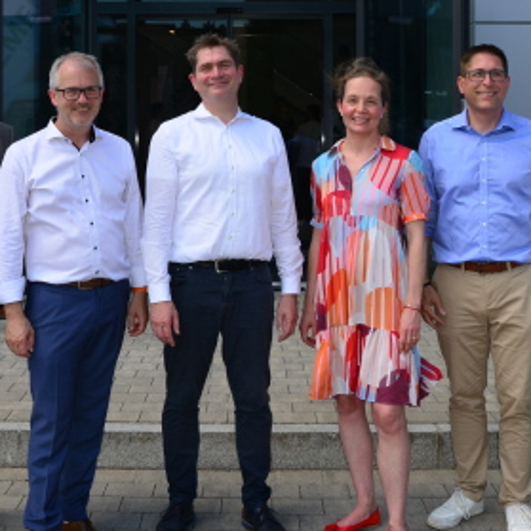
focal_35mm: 56
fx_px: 972
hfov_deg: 30.5
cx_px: 215
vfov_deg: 30.3
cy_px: 163
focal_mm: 24
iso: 400
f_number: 11
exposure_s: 1/250
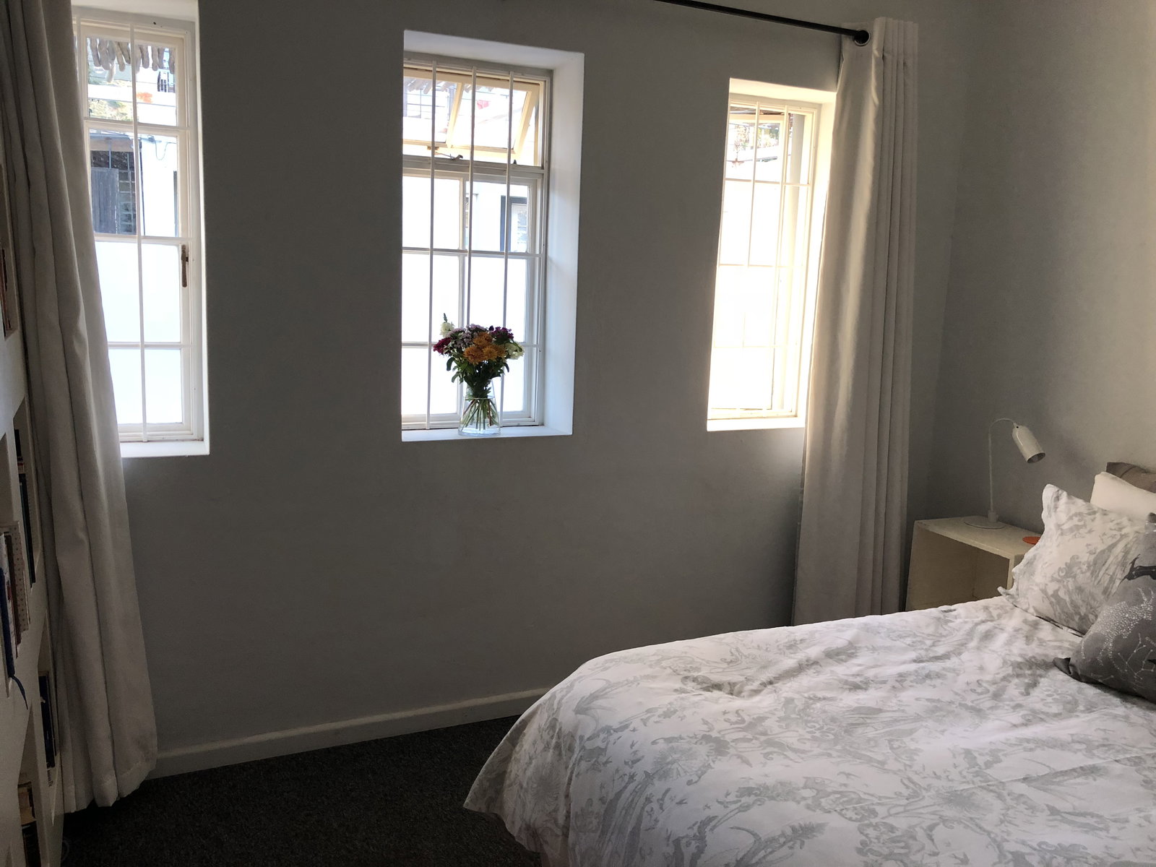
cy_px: 434
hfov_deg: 63.4
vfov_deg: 49.7
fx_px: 935
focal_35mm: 28
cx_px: 578
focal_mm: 4
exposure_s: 1/25
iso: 32
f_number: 1.8
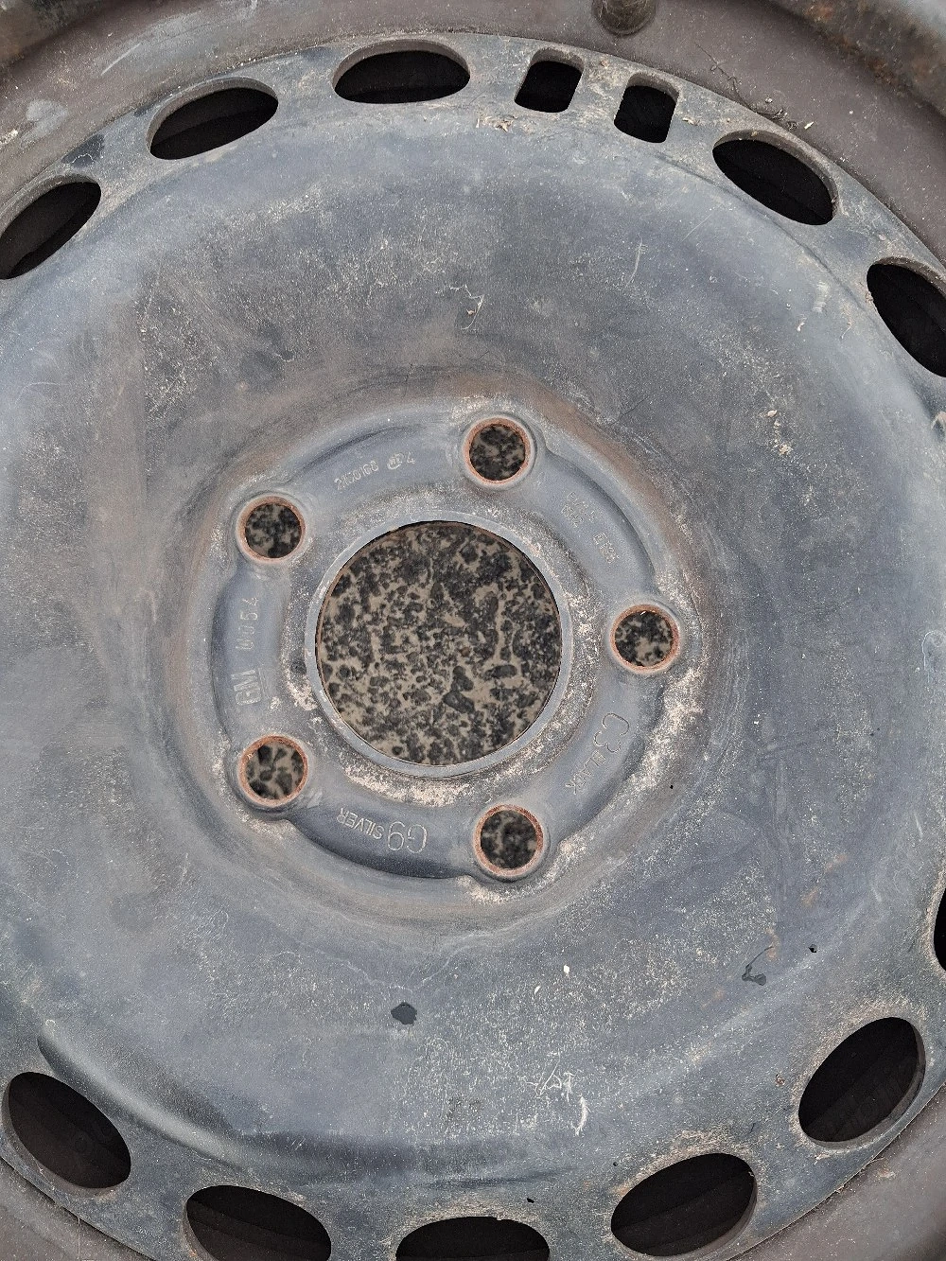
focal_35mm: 27
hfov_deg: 51.4
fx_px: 984
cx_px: 473
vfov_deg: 65.3
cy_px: 630
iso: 32
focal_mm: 4
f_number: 1.8
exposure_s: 1/100
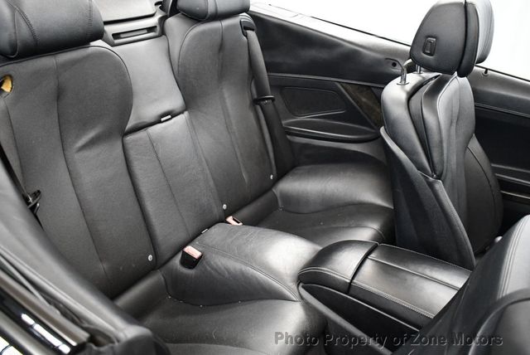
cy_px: 178
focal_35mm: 36
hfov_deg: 53.1
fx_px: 530
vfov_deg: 36.9
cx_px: 265
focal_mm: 18
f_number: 3.5
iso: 3200
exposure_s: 1/80
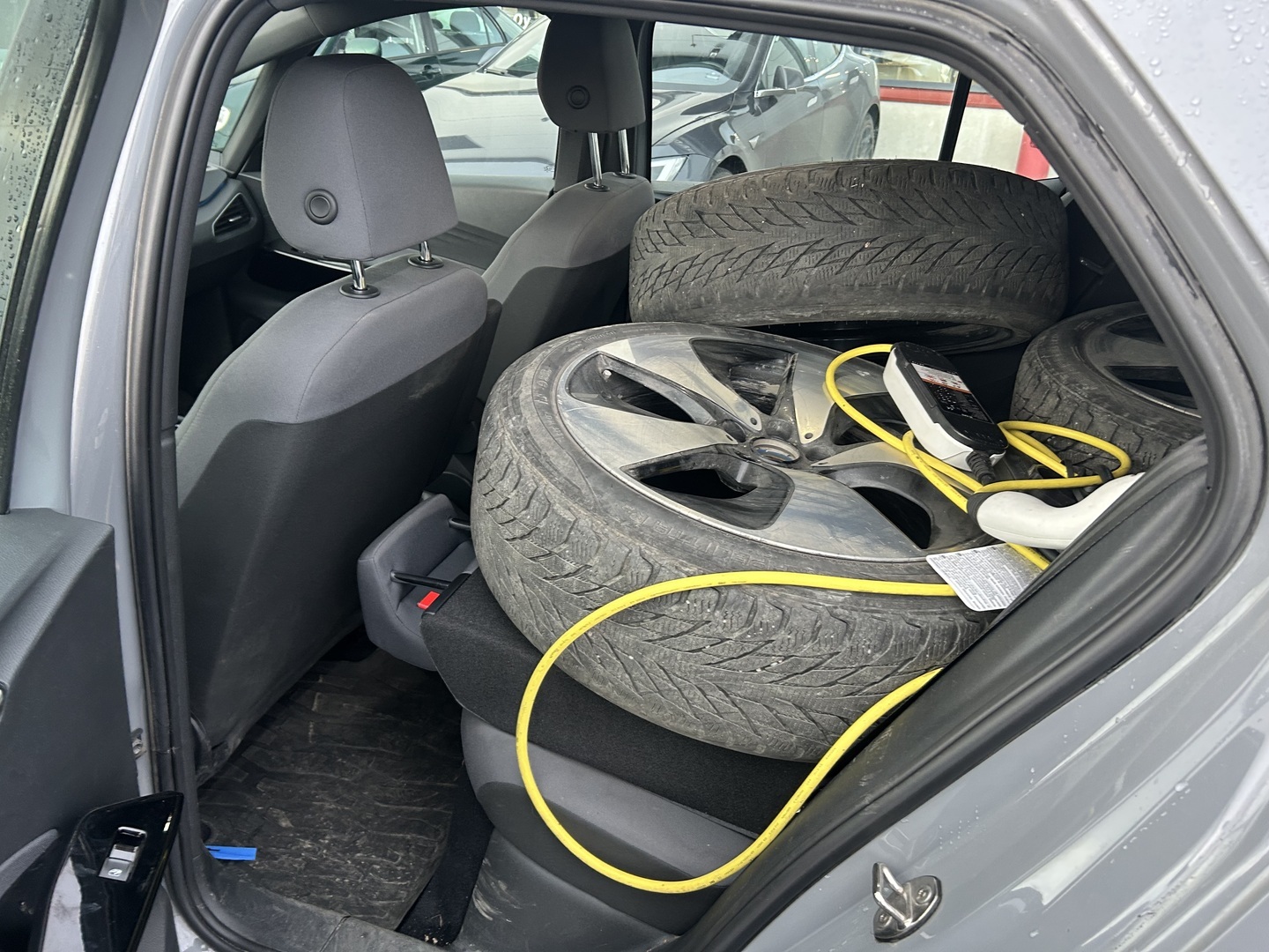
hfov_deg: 67.3
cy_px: 476
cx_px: 634
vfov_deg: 53.1
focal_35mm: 26
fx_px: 953
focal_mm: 5.7
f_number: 1.5
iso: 160
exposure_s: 1/56
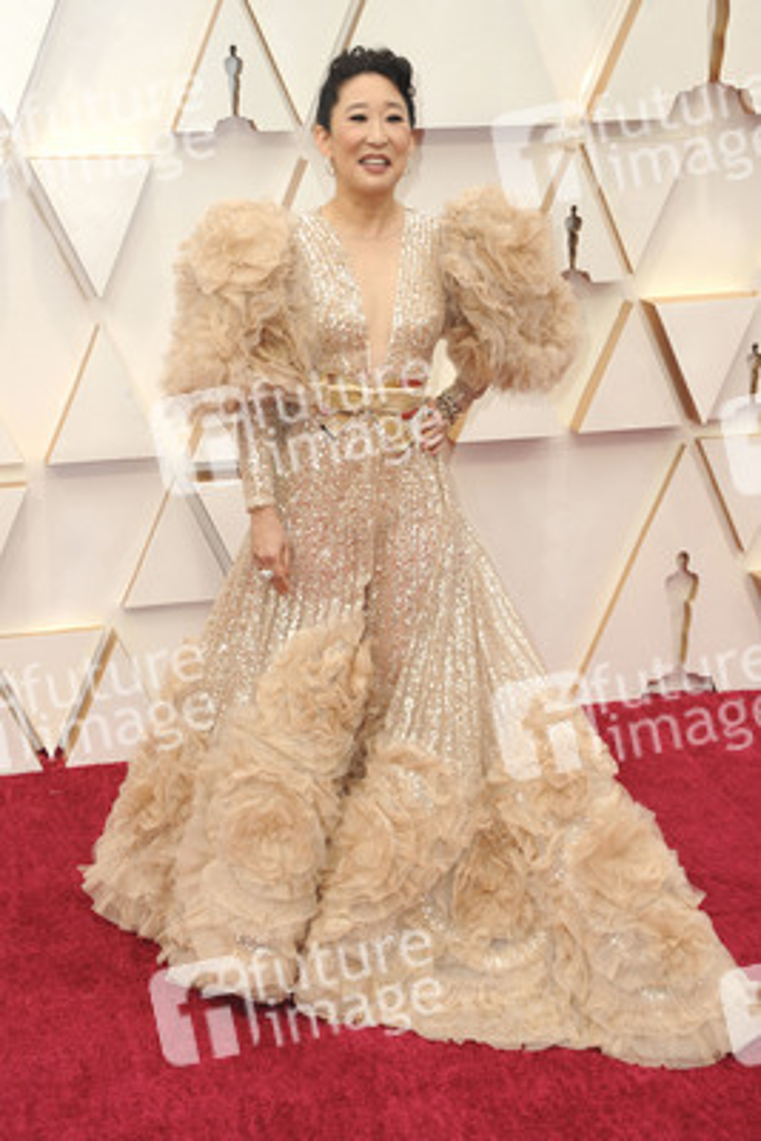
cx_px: 380
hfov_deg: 23.4
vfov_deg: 34.5
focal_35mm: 58
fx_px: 1837
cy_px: 570
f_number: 7.1
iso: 800
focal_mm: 58
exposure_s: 1/250
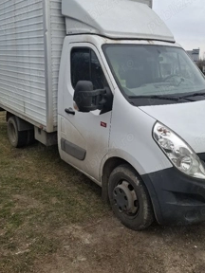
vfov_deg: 55.7
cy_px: 93
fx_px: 253
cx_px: 122
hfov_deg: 43.9
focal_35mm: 32
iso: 50
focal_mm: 5.54
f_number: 1.8
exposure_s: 1/222
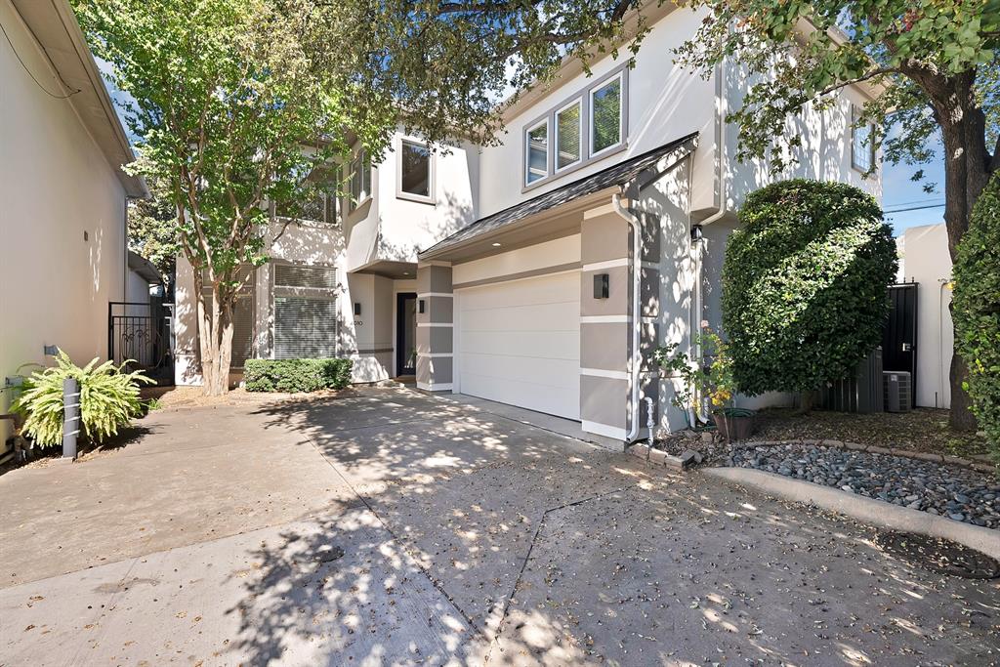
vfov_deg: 73.8
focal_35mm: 16
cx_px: 500
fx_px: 444
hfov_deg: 96.7
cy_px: 334
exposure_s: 1/125
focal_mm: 16
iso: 640
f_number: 9
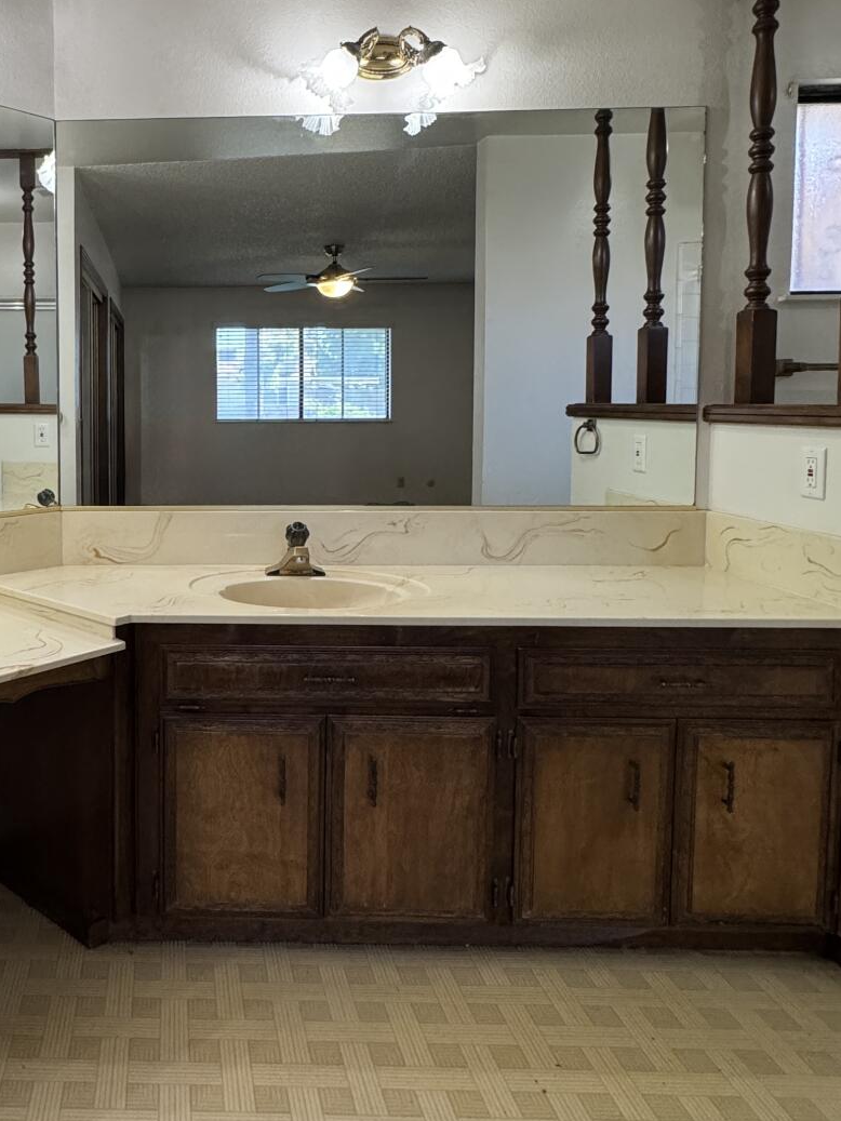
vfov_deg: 64.7
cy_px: 451
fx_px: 874
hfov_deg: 47.6
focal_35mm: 27
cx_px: 132
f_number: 2.2
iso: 320
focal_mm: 2.22
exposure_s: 1/120
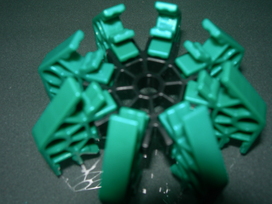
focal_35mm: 38
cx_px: 136
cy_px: 102
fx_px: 299
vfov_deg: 37.7
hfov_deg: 49.0
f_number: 4.8
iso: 50
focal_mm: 7.8
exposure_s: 1/60.1
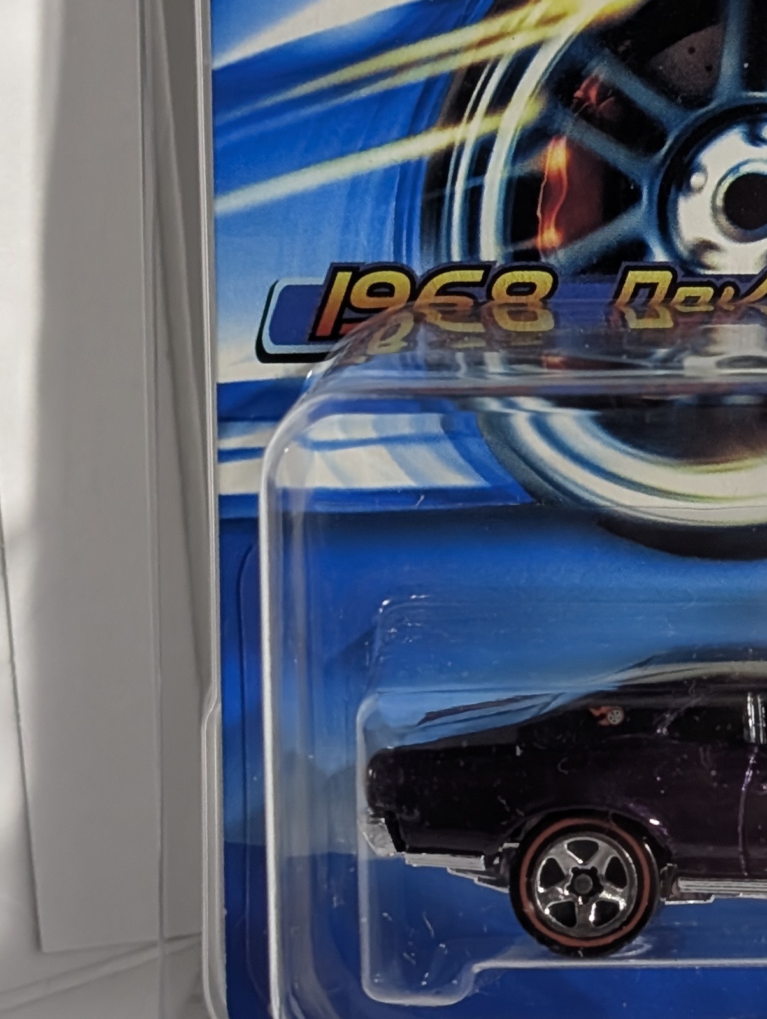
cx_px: 882
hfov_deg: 11.7
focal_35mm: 125
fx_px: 3684
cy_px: 312
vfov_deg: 15.7
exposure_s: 1/81.1
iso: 300
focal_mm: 6.9
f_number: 1.68
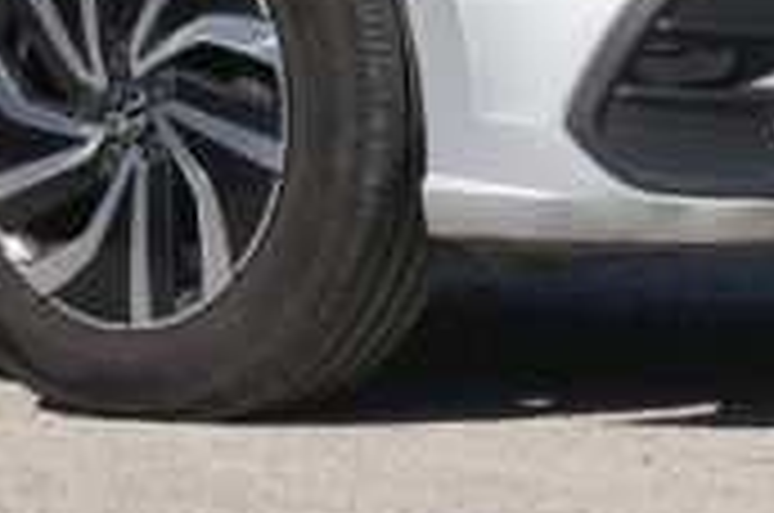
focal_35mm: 406
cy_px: -331
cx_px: -148
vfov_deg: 3.4
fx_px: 8713
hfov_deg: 5.1
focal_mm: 45
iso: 160
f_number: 9
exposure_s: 1/400
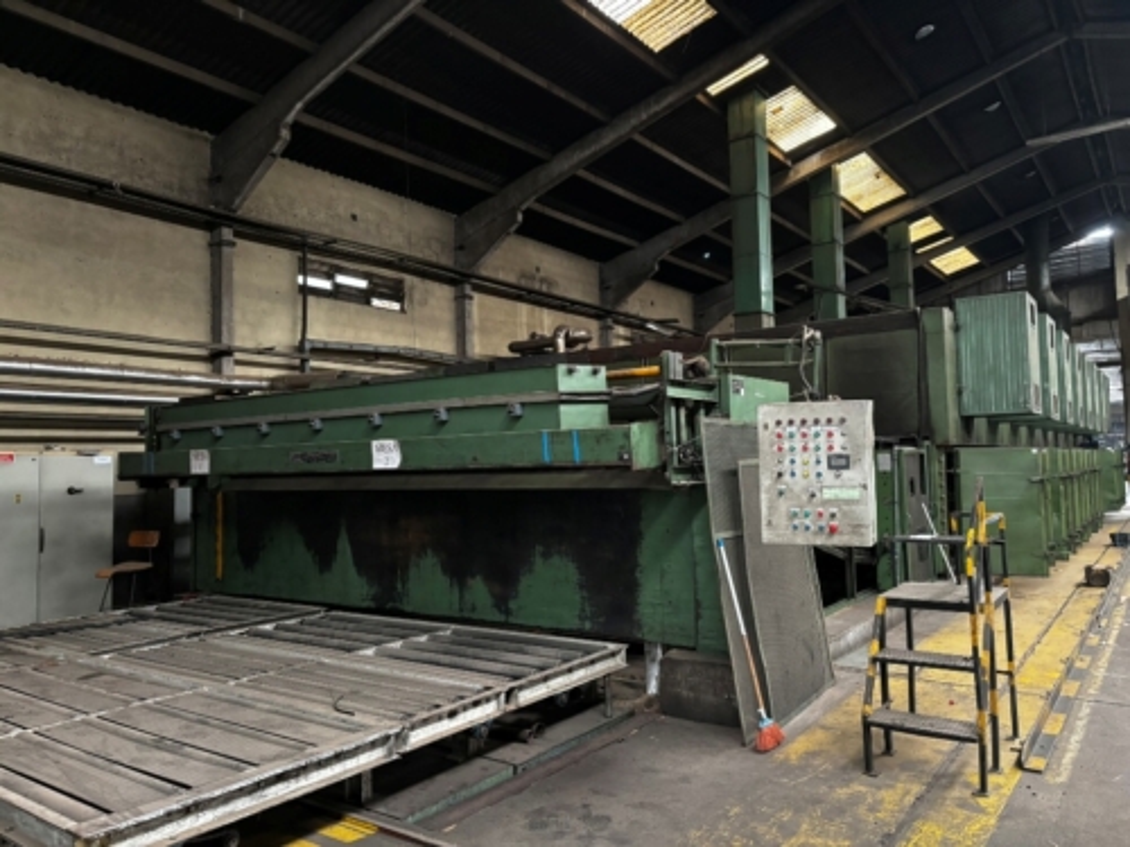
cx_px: 565
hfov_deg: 67.3
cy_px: 424
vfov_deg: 53.1
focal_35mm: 26
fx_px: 849
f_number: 1.6
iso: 640
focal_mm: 5.96
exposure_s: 1/40
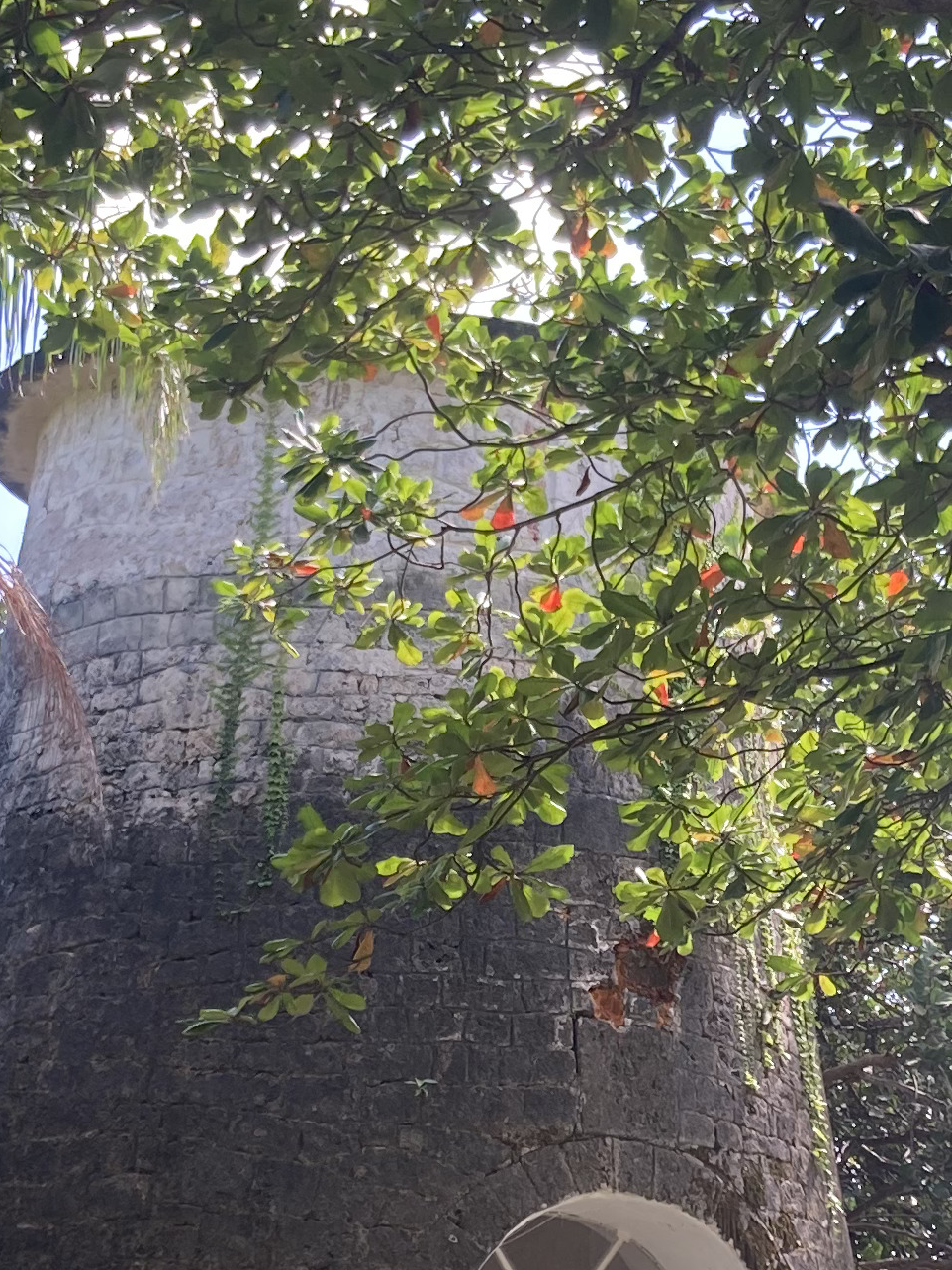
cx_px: 556
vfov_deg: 22.1
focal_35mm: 88
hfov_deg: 16.8
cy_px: 938
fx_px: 3227
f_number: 1.8
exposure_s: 1/217
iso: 20
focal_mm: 3.99
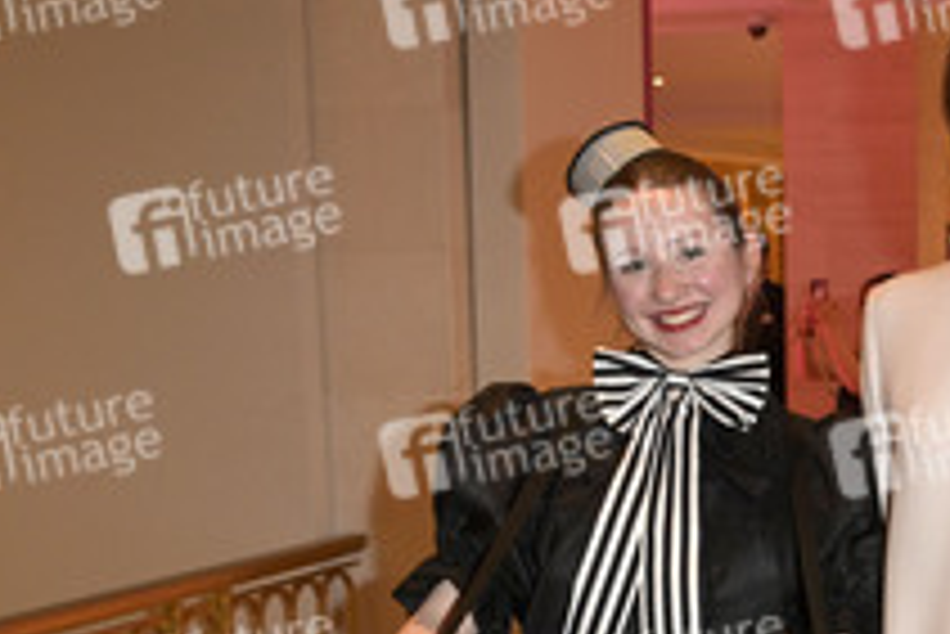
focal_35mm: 64
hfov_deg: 28.9
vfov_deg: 20.9
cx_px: 1006
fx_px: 1690
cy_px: 558
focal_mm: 30
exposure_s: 1/60
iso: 2000
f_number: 5
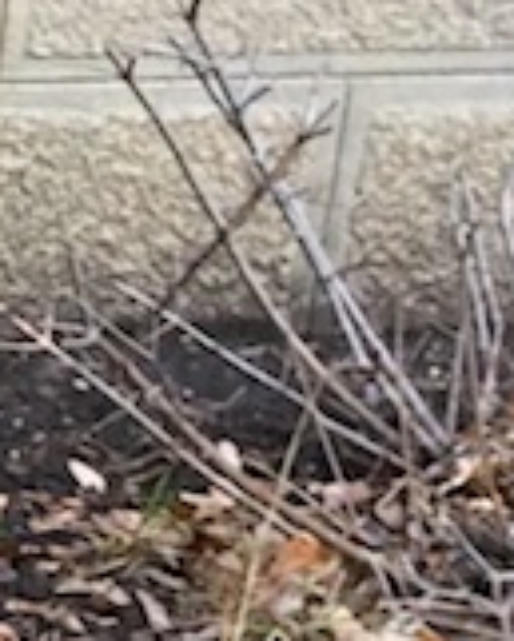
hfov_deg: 7.6
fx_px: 3344
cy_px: 514
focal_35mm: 176
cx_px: -1100
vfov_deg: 10.9
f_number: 2.2
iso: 40
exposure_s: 1/30
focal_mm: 4.15
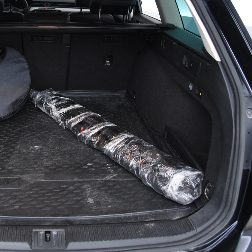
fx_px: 321
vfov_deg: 42.8
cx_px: 49
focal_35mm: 39
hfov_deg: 41.0
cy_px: 112
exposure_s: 1/80
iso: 4000
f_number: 4
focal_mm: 24
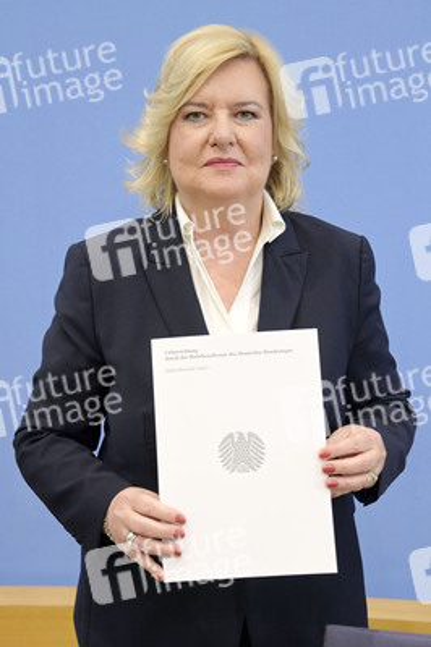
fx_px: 1115
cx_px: 216
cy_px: 324
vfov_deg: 32.4
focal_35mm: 62
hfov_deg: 21.9
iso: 4000
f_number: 5
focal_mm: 62
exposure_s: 1/640
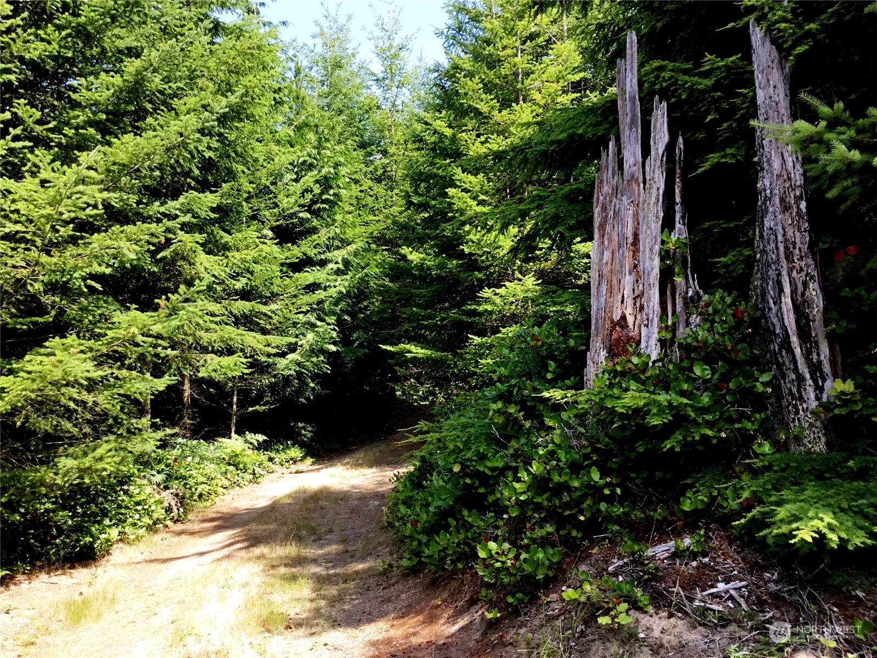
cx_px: 438
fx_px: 785
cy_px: 329
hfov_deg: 58.4
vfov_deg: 45.4
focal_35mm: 31
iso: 25
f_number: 2.4
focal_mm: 3.3
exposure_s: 1/193
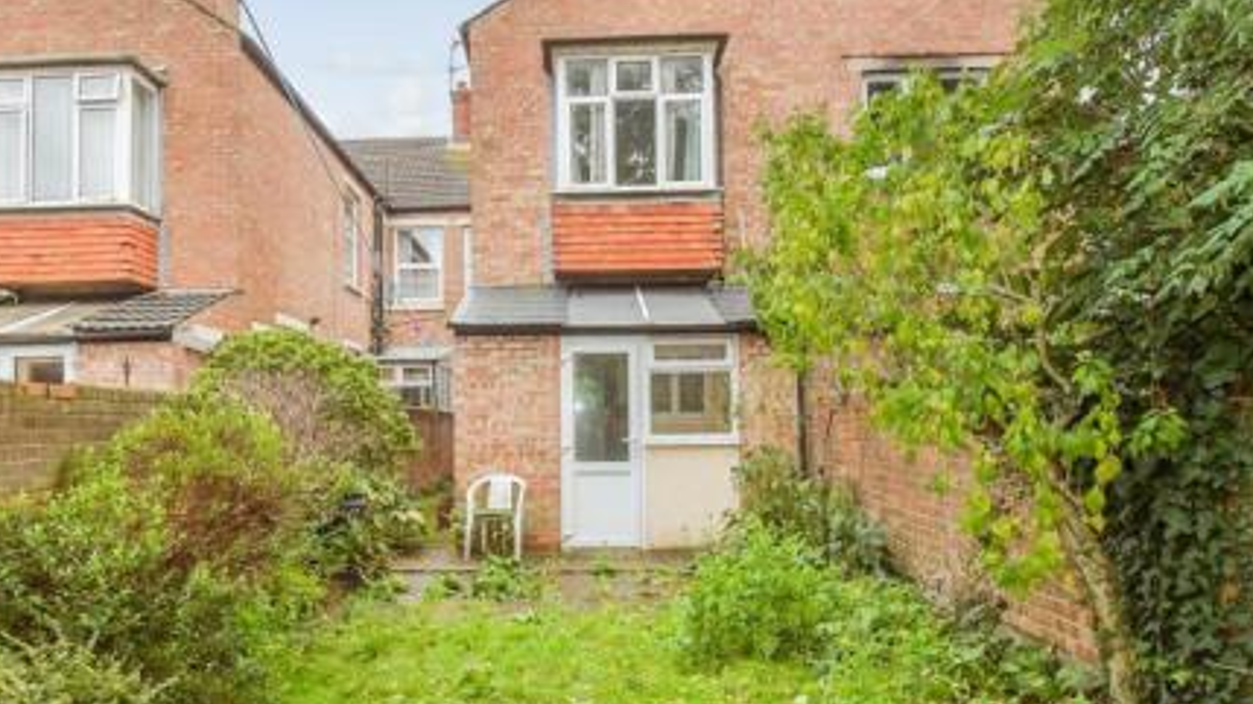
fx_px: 797
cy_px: 399
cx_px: 536
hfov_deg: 75.9
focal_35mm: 24
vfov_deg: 47.5
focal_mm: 10
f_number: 8
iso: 500
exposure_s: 1/250
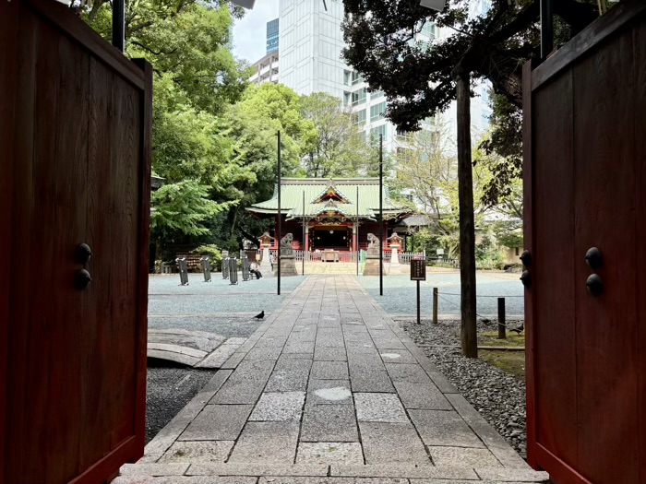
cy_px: 242
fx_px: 485
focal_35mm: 26
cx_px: 323
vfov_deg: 53.1
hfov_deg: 67.3
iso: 50
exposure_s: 1/384
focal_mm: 5.96
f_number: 1.6
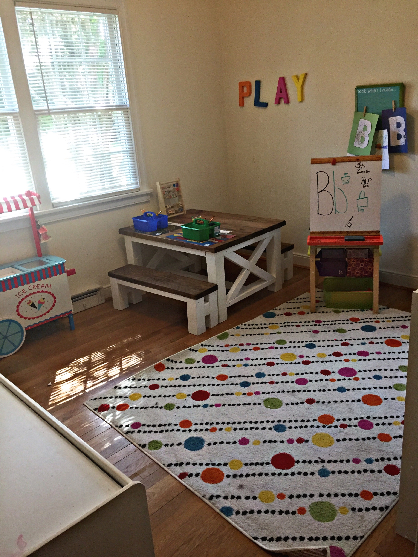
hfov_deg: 48.2
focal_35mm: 29
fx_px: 467
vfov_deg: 61.7
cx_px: 209
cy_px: 278
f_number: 2.2
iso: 50
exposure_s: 1/30
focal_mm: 4.15
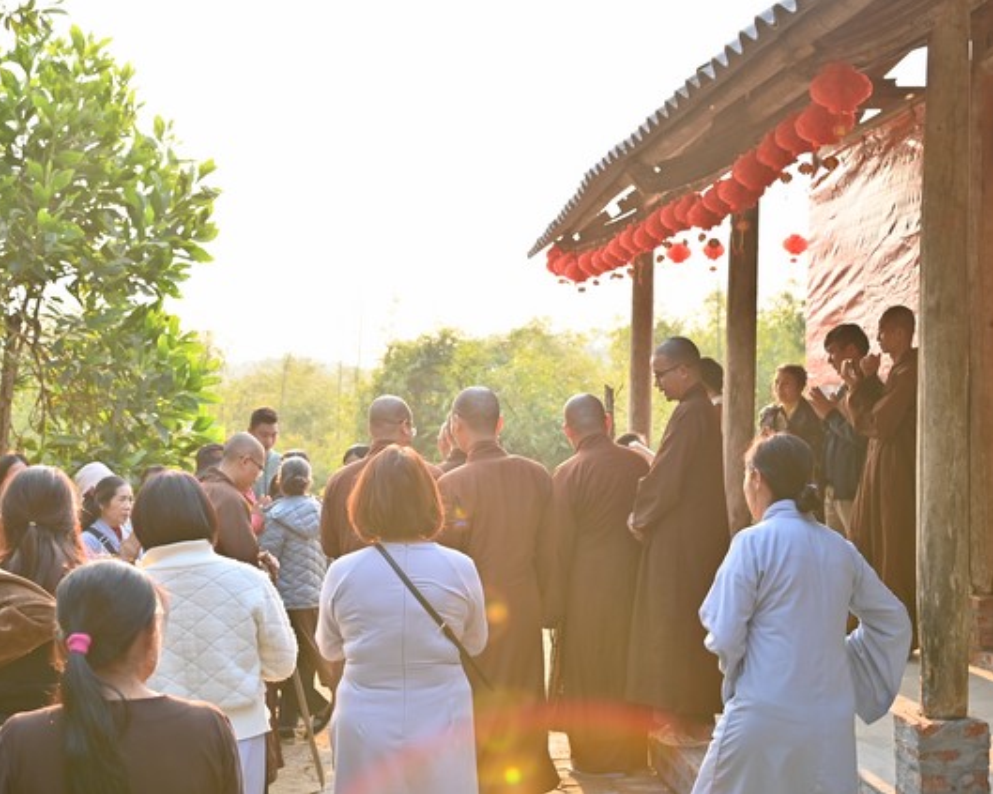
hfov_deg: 35.3
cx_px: 426
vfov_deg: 28.6
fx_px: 1557
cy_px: 390
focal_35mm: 53
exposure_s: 1/250
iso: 400
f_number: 5
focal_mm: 46
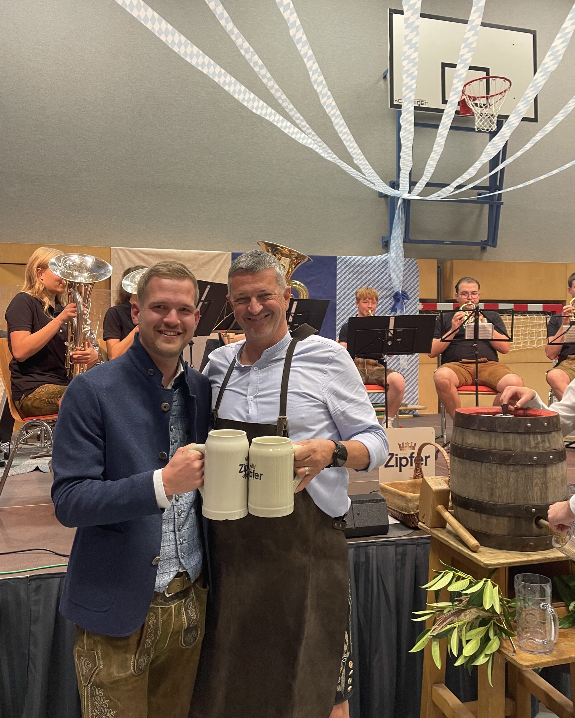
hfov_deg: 51.5
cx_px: 284
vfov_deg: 62.2
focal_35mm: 28
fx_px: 596
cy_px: 340
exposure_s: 1/50
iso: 160
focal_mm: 4.2
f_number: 1.6
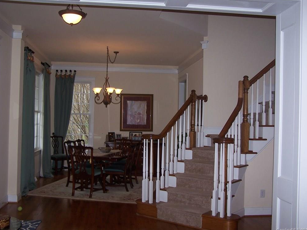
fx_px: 346
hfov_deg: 47.9
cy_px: 115
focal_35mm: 39
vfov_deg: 36.8
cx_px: 154
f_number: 2.8
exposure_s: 1/60
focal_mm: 6.3
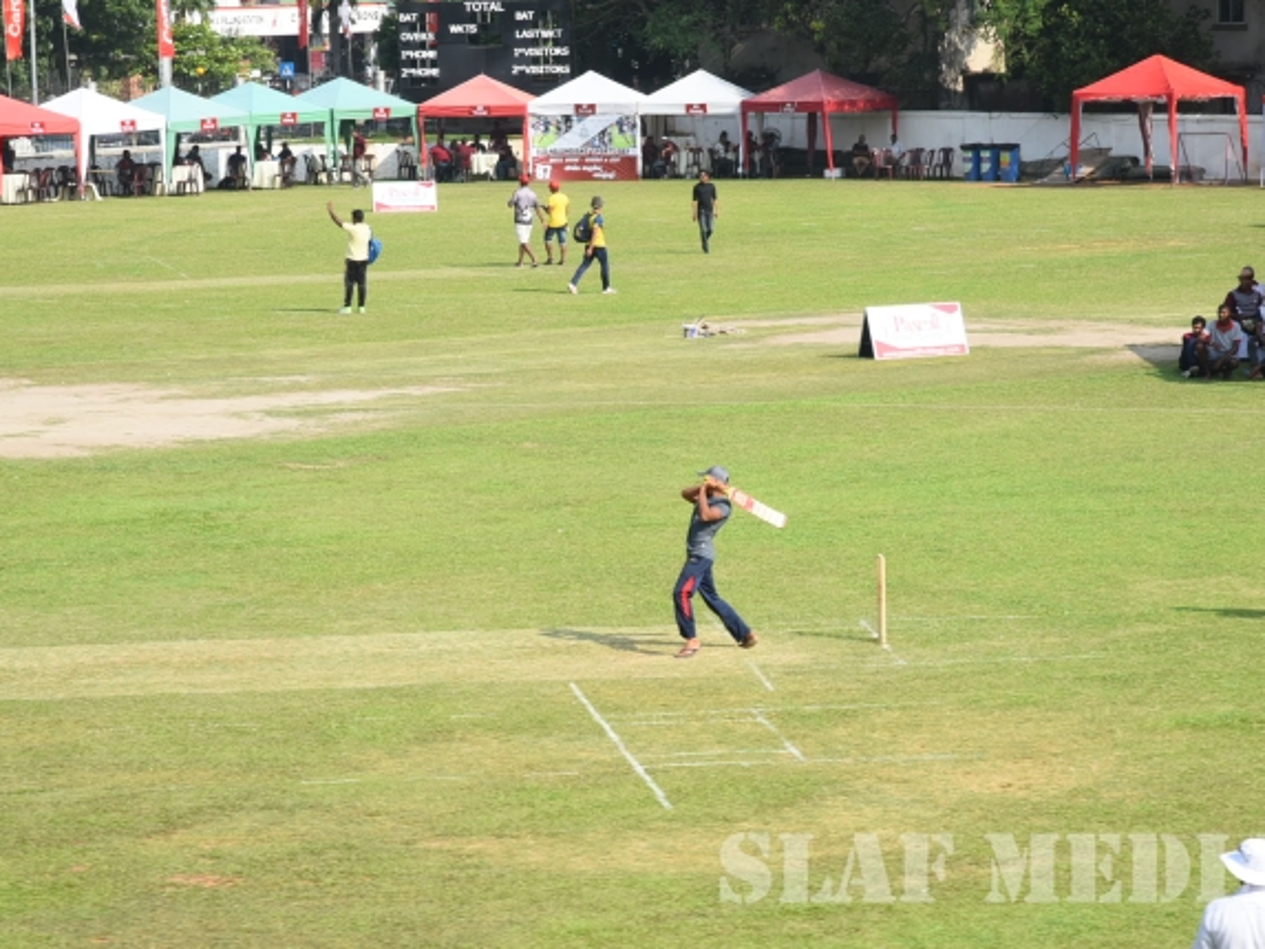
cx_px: 616
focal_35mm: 141
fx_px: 5154
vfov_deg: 10.5
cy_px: 487
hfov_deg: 14.0
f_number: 14
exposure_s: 1/320
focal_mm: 120
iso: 640
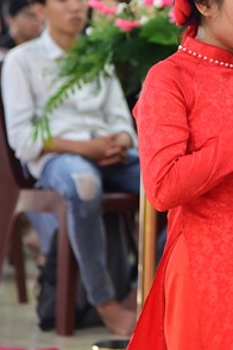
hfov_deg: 5.9
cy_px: 87
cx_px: 225
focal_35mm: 232
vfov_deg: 8.9
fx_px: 2252
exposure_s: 1/50
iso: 1600
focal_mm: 105
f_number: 4
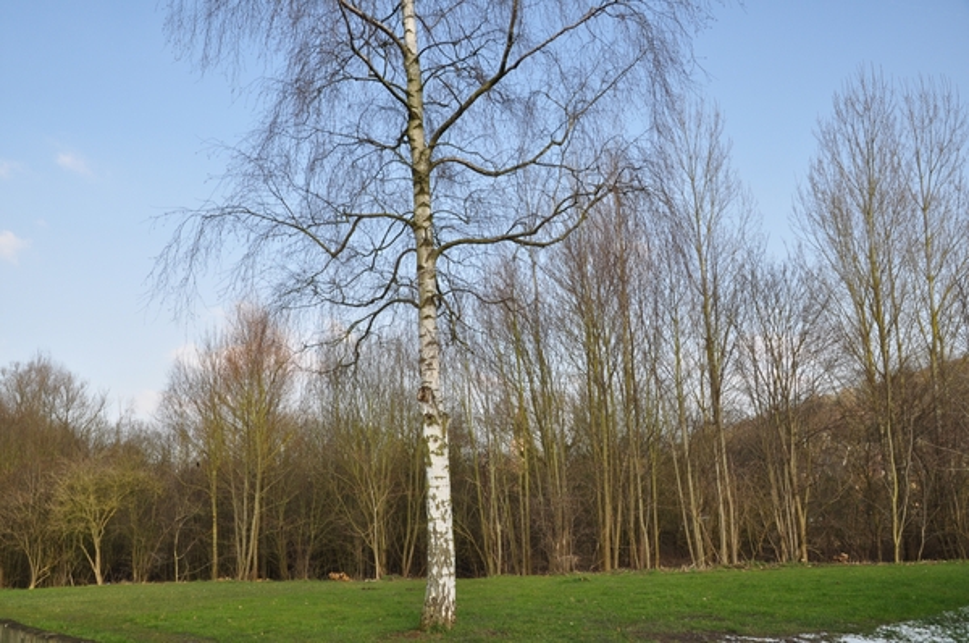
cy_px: 322
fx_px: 847
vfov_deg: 41.6
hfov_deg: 59.6
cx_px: 484
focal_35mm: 32
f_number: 10
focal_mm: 21
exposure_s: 1/200
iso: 200
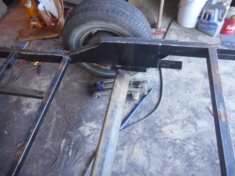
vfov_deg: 54.9
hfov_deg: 69.4
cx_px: 118
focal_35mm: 25
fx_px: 170
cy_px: 88
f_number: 3.7
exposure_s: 1/25
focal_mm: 4.5
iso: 560
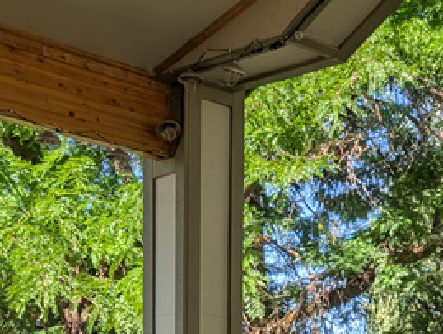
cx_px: 410
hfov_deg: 21.0
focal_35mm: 91
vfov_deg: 14.6
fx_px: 1167
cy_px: 568
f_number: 1.68
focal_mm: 6.9
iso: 19
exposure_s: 1/270
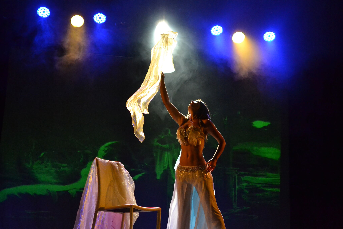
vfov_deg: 22.1
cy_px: 108
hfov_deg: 32.6
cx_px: 176
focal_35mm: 62
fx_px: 587
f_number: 1.8
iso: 3200
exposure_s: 1/2000
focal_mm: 35
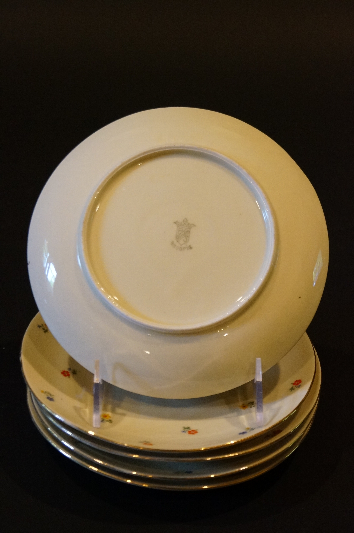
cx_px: 177
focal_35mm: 60
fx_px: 888
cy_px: 266
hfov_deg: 22.5
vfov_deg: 33.4
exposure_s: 1/80
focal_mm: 40
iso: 3200
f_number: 5
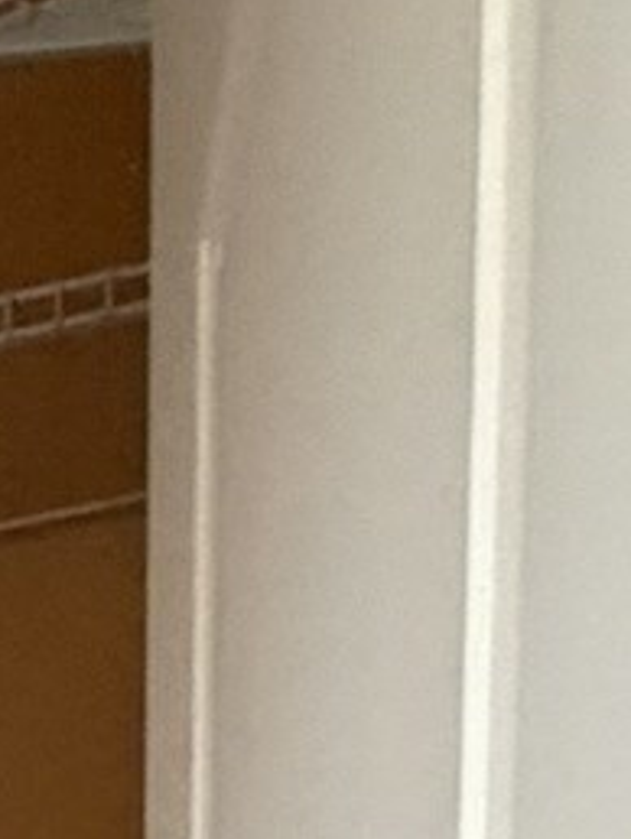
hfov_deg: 11.1
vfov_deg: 12.3
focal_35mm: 111
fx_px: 2693
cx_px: -898
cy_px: 2228
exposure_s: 1/60
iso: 500
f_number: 2.2
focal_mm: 2.22
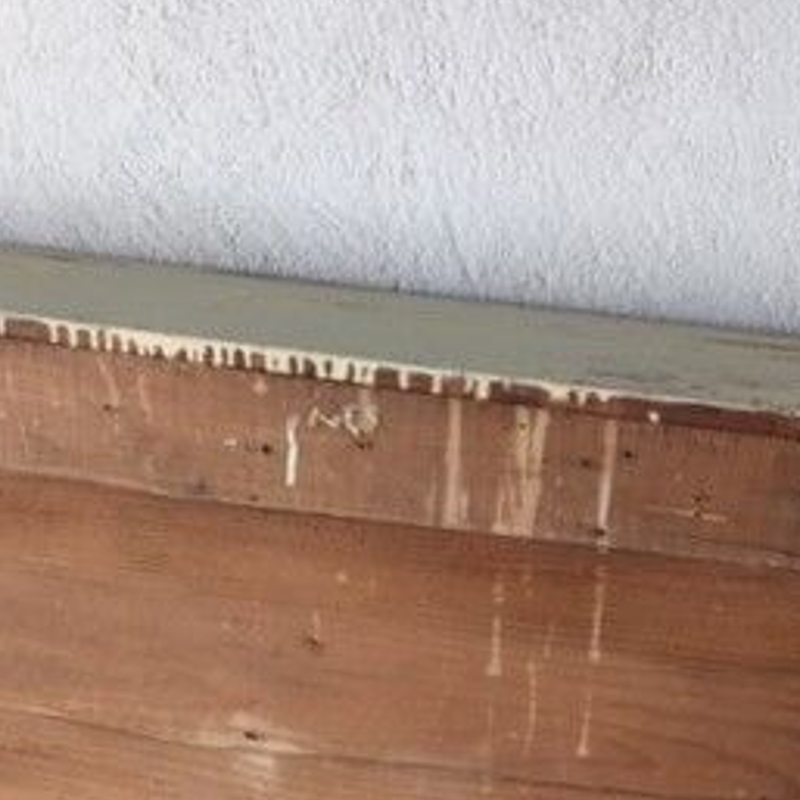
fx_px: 1595
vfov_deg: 26.6
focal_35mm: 61
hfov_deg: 28.1
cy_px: 808
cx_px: 335
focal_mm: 4.15
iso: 40
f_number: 2.2
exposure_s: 1/100
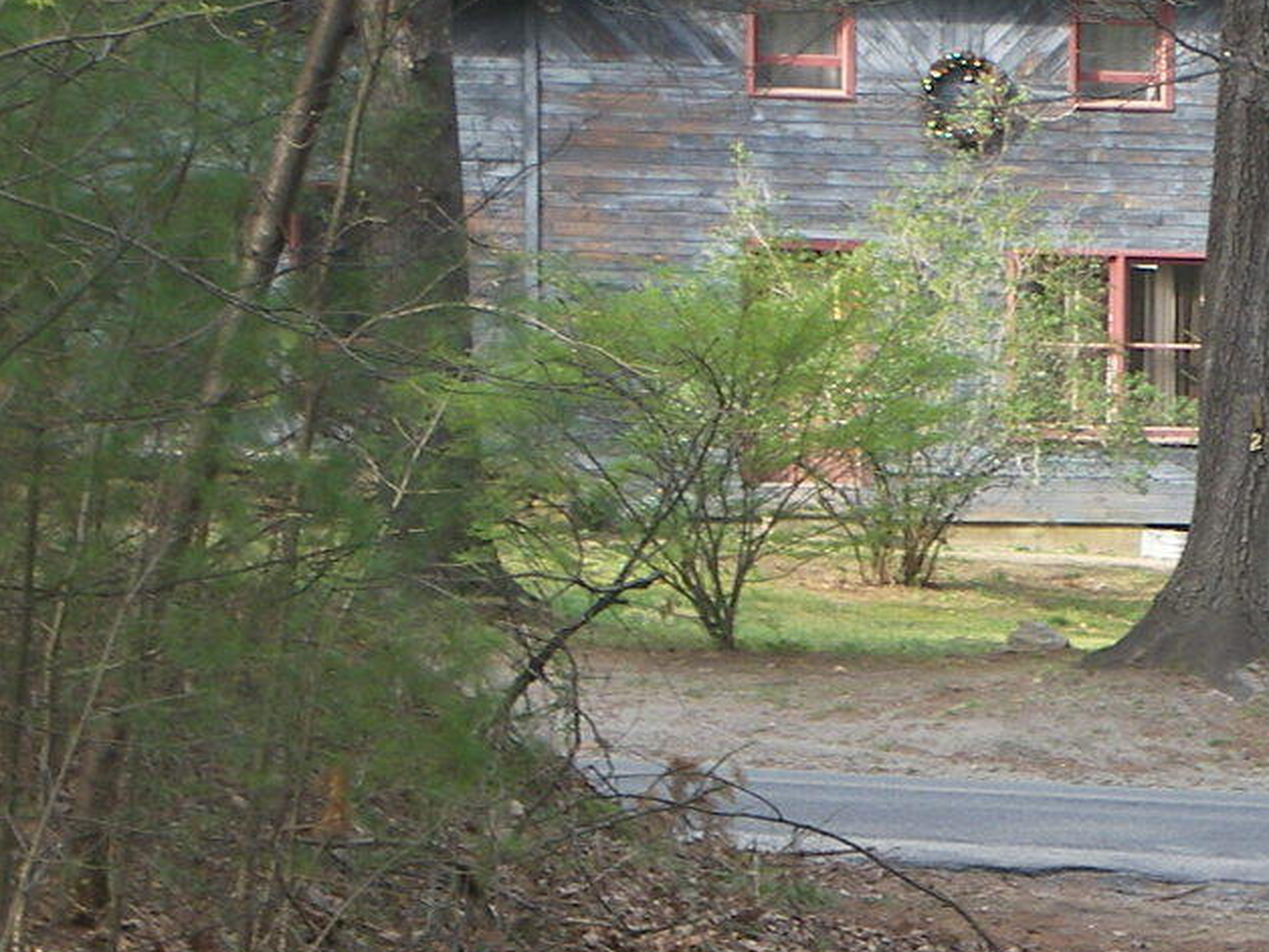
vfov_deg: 7.4
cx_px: 1873
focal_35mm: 199
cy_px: 1027
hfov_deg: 9.7
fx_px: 7295
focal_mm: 12.8
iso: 50
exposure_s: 1/60
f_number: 3.6
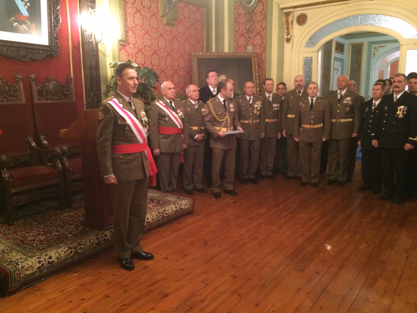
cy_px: 156
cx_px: 208
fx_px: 349
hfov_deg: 61.7
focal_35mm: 29
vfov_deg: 48.2
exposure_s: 1/17
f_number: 2.2
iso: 320
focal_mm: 4.15
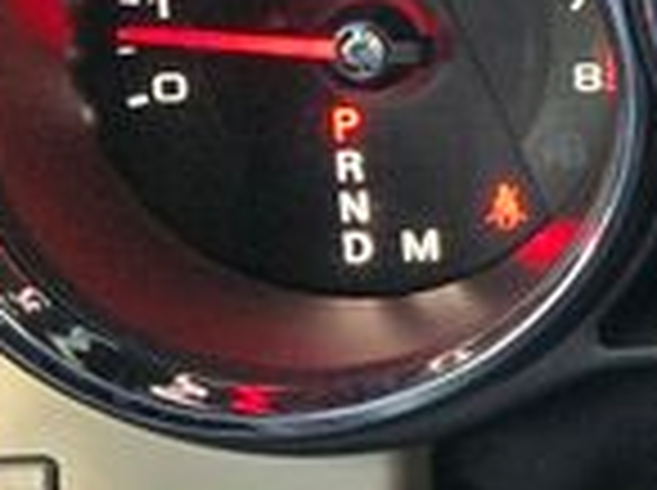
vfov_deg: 14.5
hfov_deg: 16.9
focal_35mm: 101
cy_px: 63
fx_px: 1914
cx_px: 1084
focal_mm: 5.4
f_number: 1.8
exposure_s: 1/100
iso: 160
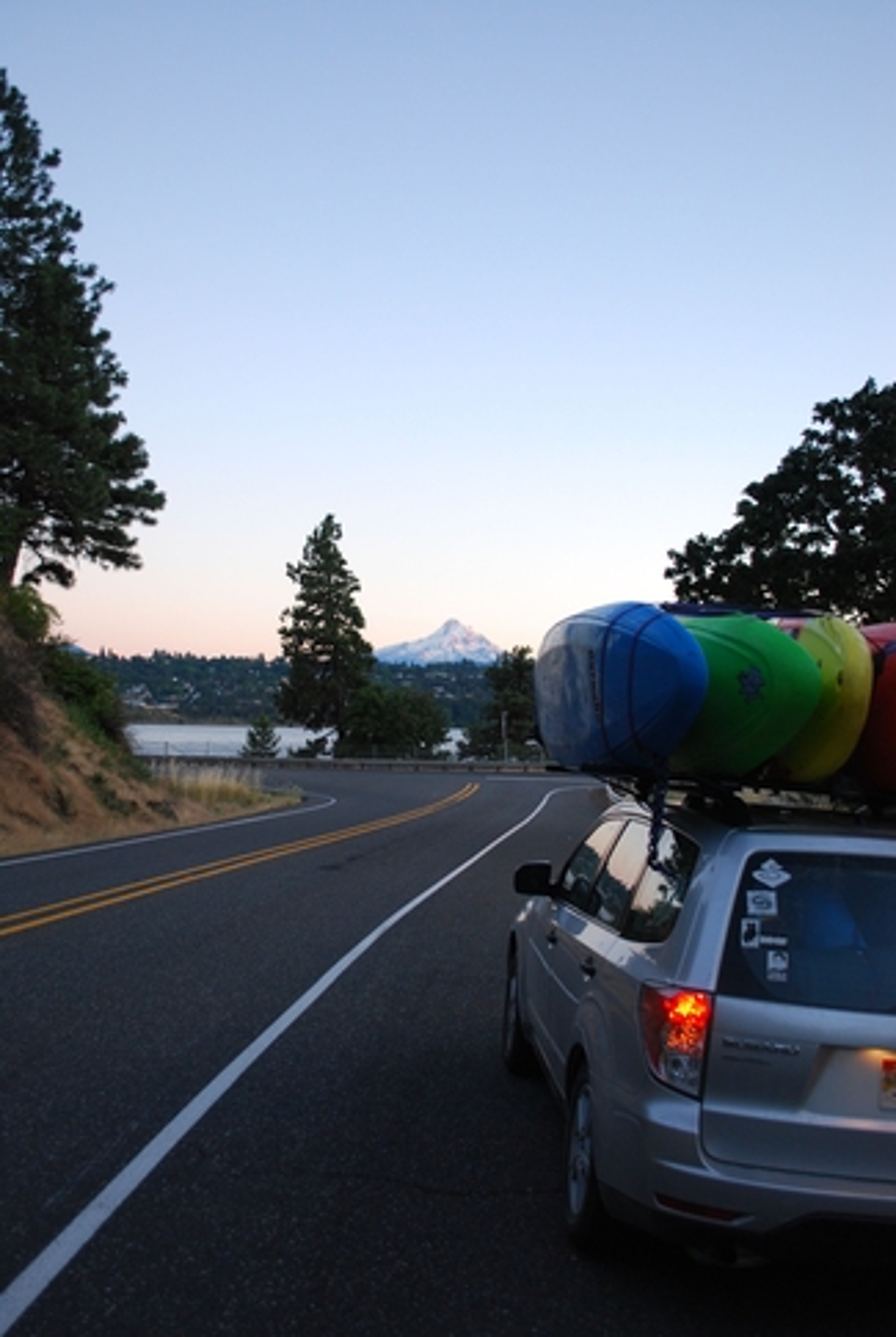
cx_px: 448
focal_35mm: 33
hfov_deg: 40.1
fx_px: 1228
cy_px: 668
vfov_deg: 57.1
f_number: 4
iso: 400
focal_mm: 22
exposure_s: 1/50
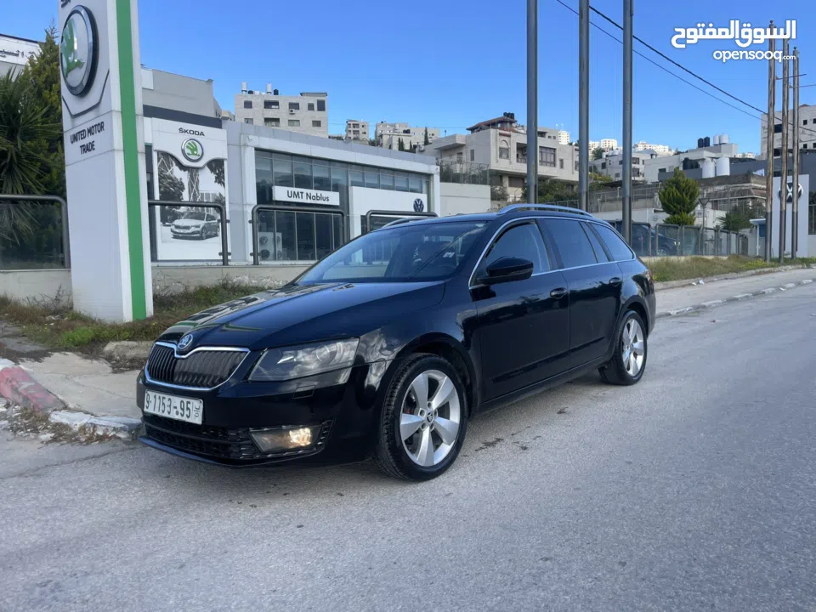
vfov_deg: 53.1
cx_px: 408
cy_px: 306
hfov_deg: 67.3
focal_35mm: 26
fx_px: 613
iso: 32
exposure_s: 1/1667
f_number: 1.6
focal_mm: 4.2
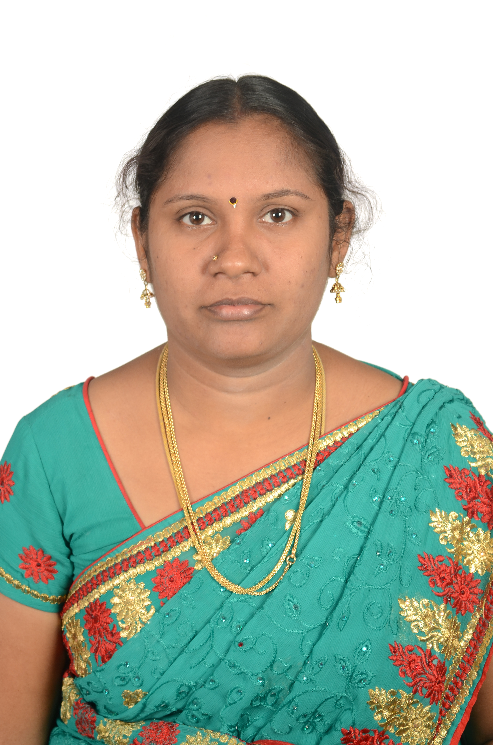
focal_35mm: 82
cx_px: 246
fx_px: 1702
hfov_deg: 16.5
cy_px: 372
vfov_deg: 24.7
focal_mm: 55
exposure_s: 1/125
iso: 200
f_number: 6.3
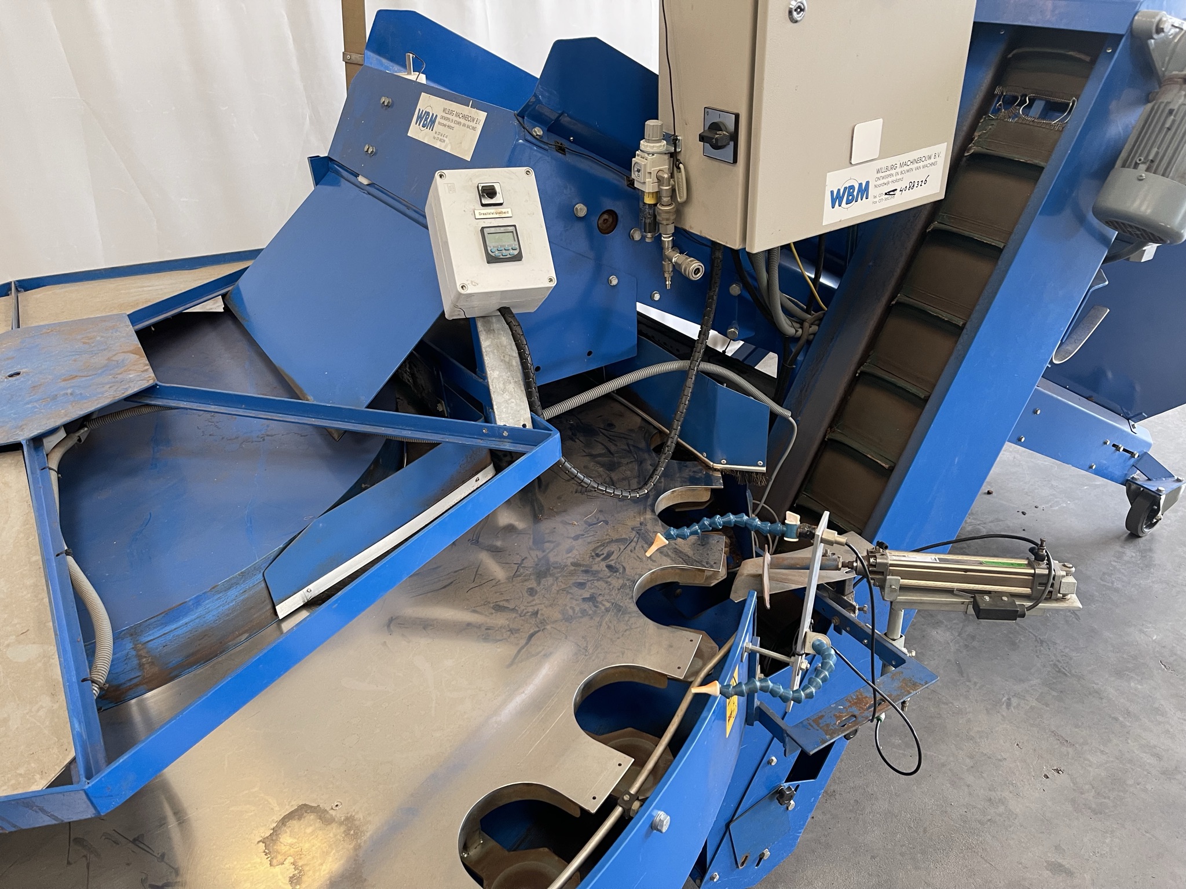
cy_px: 444
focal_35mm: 26
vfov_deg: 53.1
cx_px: 593
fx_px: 891
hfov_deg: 67.3
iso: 125
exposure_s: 1/94
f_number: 1.6
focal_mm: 5.1
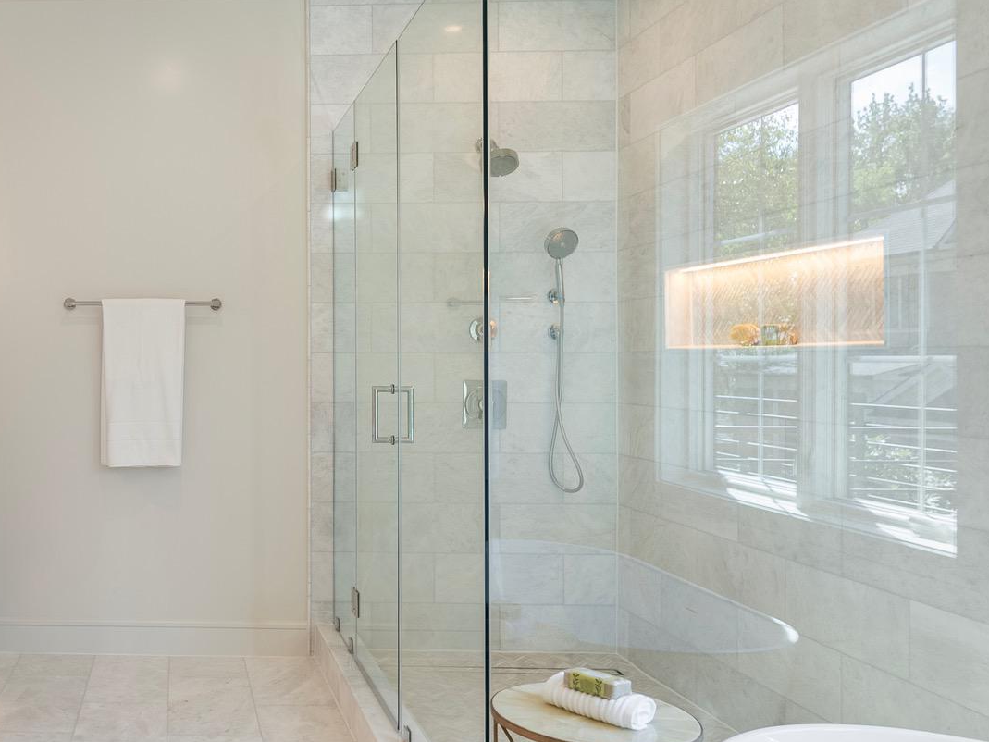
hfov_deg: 46.9
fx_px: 1026
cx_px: 121
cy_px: 362
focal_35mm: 36
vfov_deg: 39.7
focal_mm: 19.5
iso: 200
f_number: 4
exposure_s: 1/400
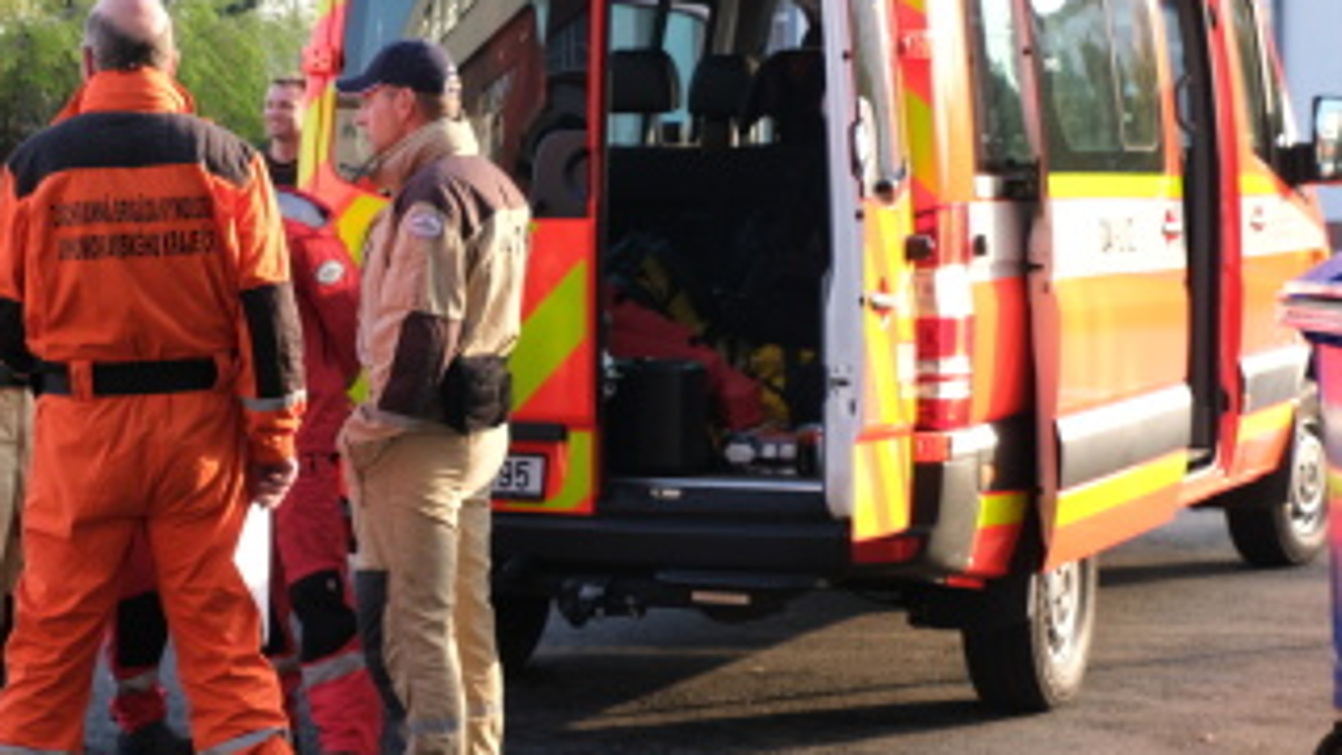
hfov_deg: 24.8
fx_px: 3025
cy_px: 405
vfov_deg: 14.2
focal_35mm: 85
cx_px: 352
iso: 160
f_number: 9
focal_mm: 34.5
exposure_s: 1/27
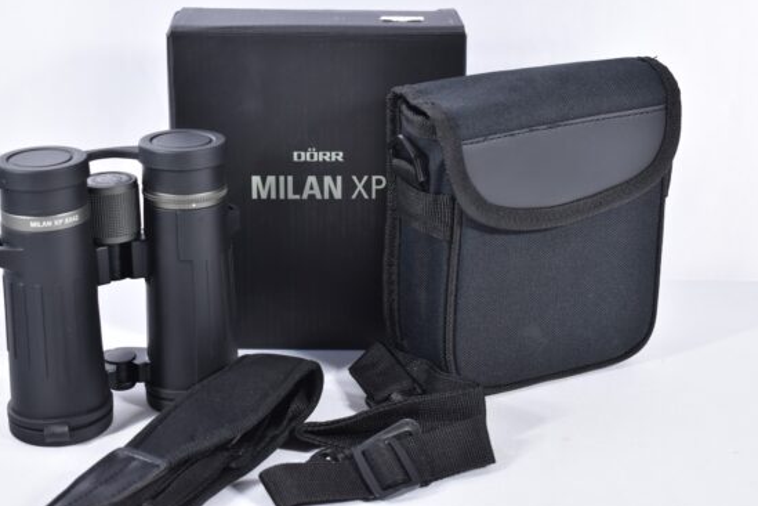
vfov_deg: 23.0
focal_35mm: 59
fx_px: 1242
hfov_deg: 33.9
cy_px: 238
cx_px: 347
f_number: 5
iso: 640
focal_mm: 36
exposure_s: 1/40
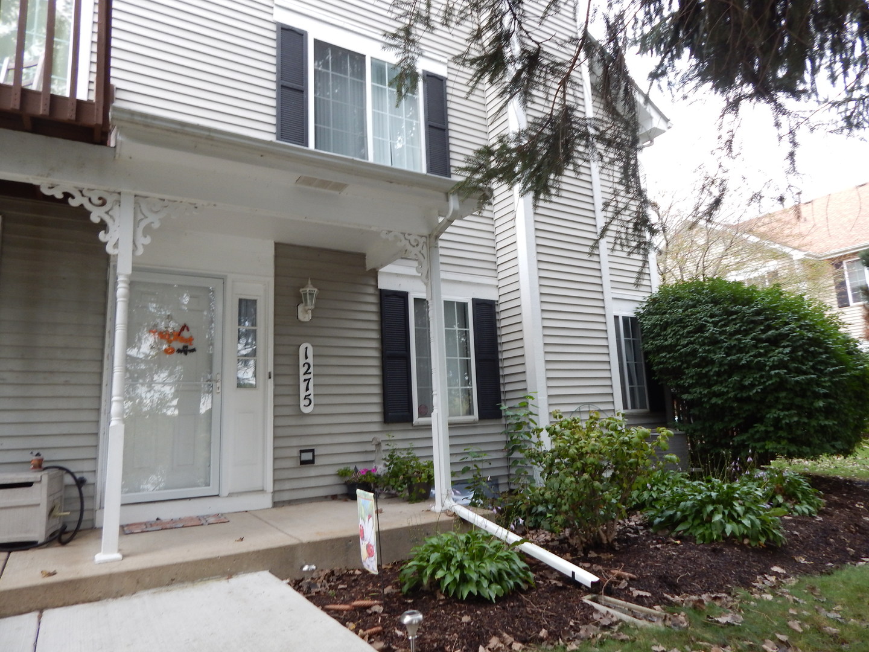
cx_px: 434
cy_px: 326
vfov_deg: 61.1
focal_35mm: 22
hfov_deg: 76.4
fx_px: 552
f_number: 3
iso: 140
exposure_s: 1/30
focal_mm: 4
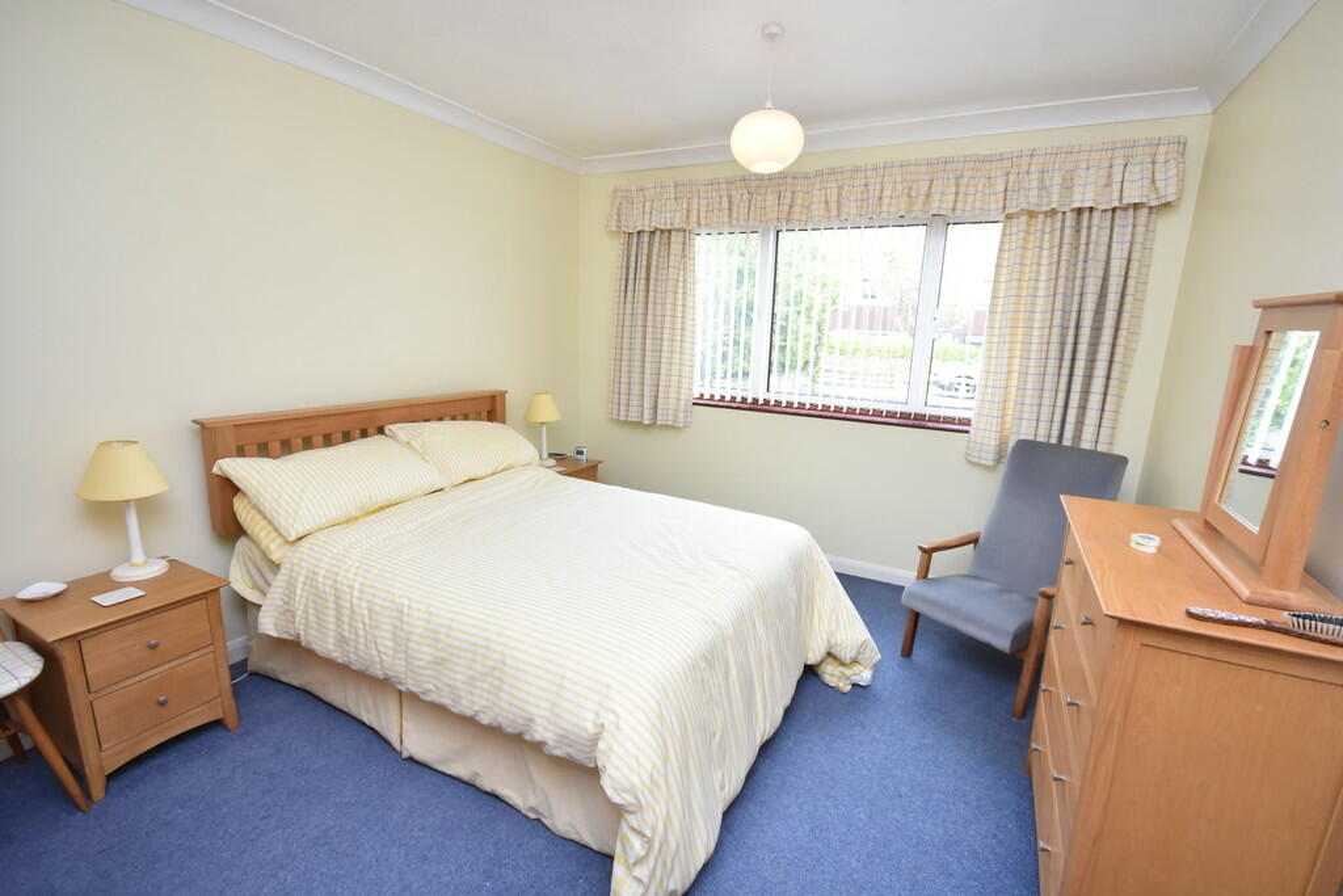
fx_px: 560
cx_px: 672
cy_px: 448
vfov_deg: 77.3
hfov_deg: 100.4
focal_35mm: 15
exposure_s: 1/125
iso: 800
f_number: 5.6
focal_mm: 10
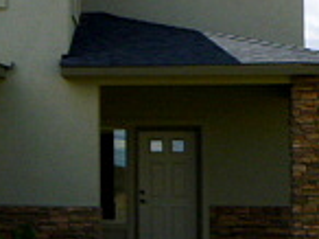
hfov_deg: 14.8
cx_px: -175
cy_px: 101
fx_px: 1132
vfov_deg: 12.0
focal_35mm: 123
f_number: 3.3
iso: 100
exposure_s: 1/800
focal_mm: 5
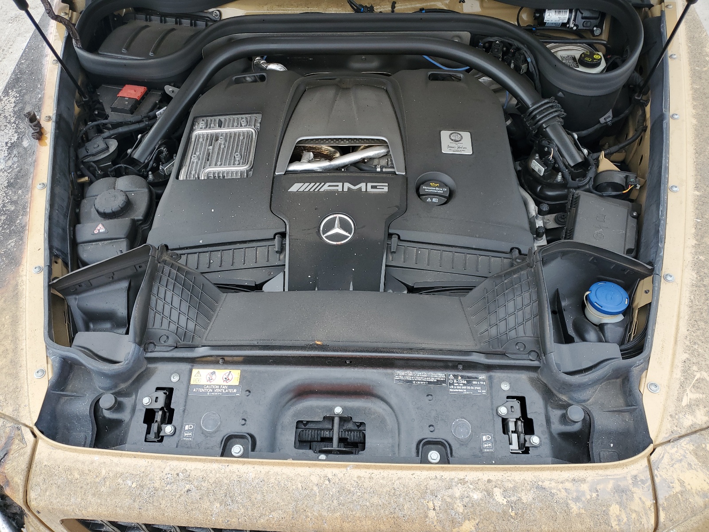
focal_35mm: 26
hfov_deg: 67.3
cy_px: 266
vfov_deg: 53.1
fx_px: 533
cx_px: 354
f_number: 1.5
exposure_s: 1/278
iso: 50
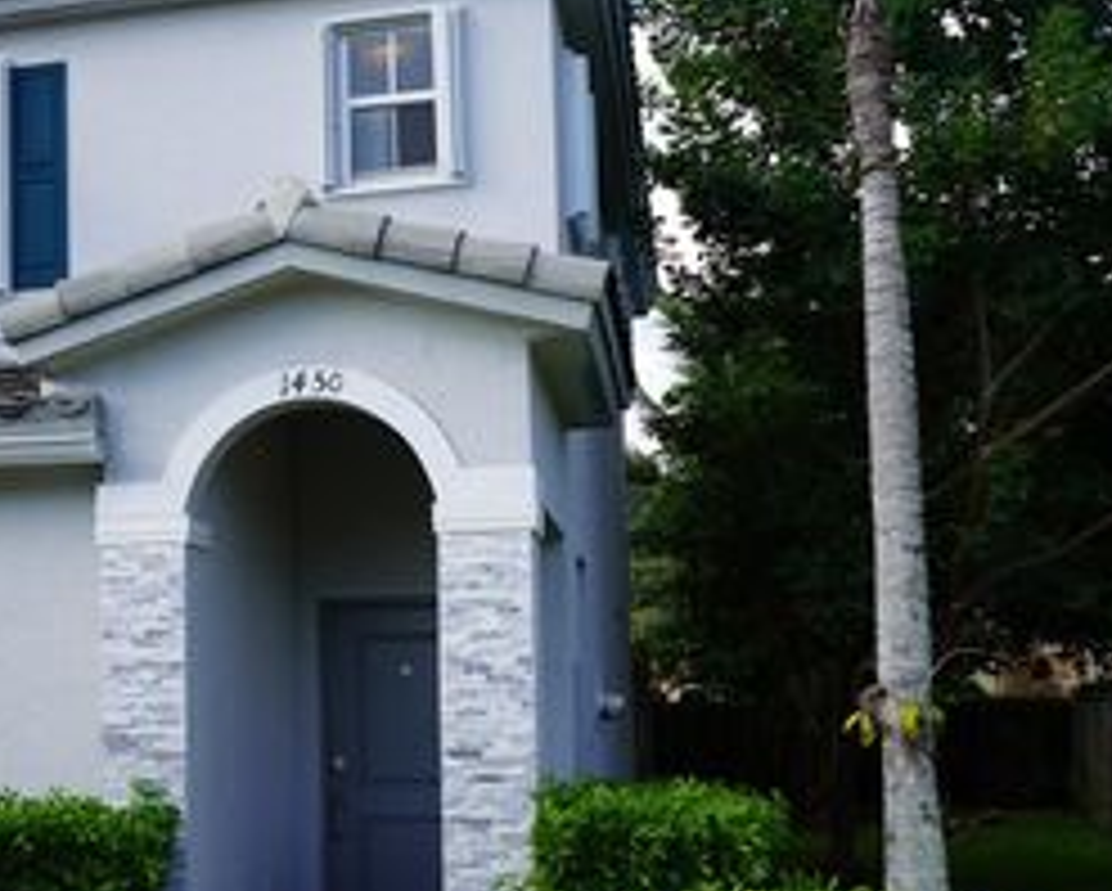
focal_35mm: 55
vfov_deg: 27.5
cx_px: 99
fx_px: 1812
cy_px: 560
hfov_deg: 32.3
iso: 100
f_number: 5
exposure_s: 1/250
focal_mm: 29
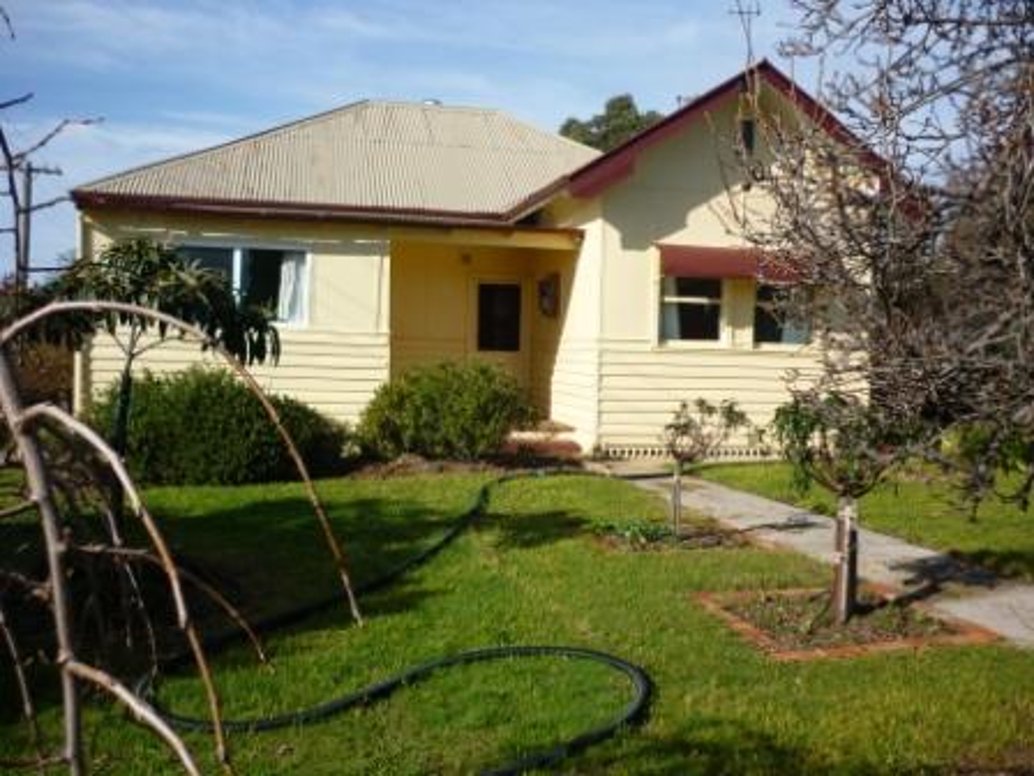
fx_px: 986
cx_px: 517
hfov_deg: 55.4
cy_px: 388
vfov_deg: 42.9
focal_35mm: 33
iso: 80
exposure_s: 1/160
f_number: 8
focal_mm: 5.5
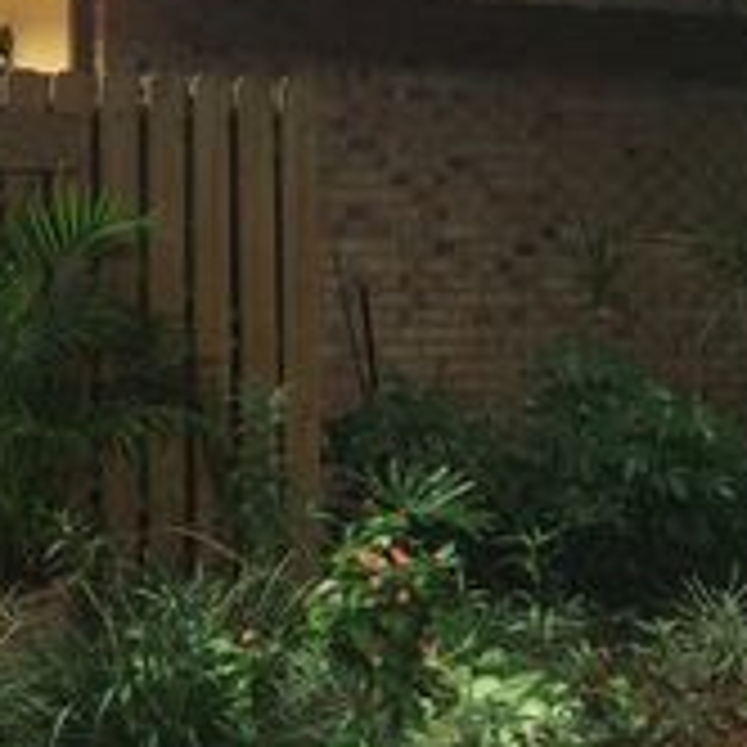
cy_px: -16
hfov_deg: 19.5
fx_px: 1953
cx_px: -292
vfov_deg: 20.9
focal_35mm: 80
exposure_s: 1/172
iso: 32
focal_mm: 4.12
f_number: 2.2
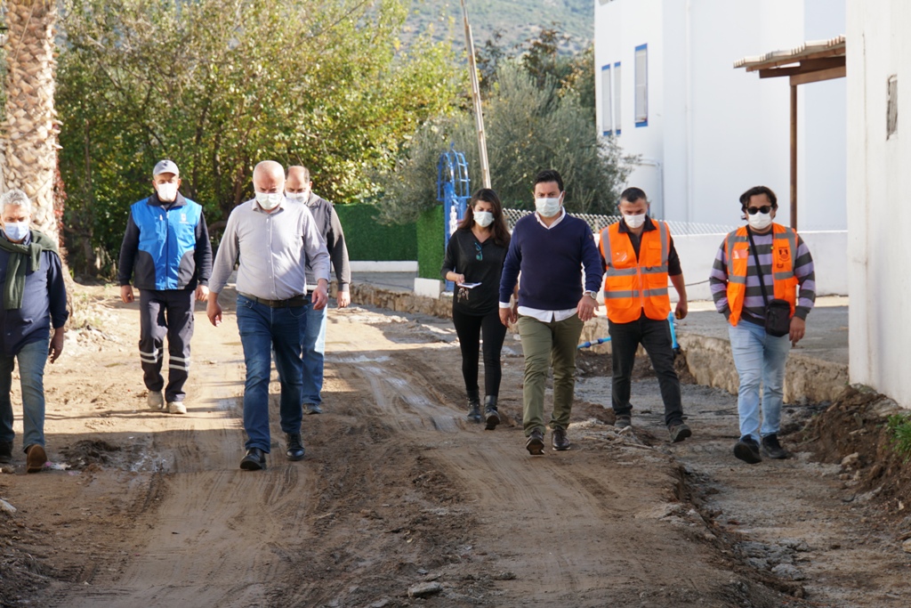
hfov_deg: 23.0
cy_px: 304
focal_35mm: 88
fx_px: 2240
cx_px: 456
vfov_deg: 15.5
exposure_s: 1/160
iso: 125
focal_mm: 59
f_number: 5.6
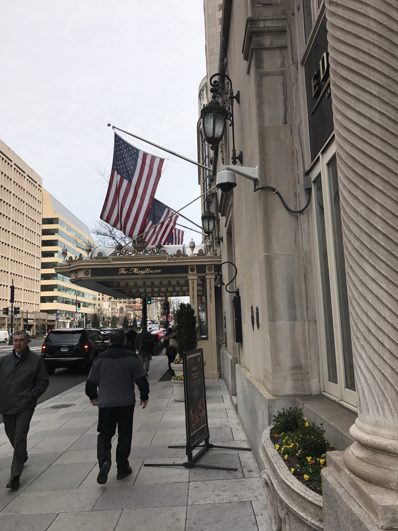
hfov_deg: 49.7
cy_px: 266
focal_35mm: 28
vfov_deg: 63.4
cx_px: 199
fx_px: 429
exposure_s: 1/1408
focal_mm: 3.99
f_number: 1.8
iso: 20
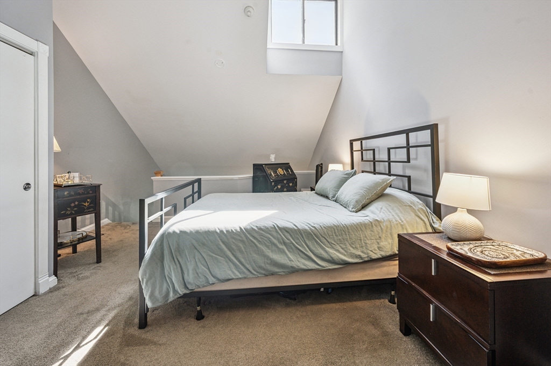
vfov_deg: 81.1
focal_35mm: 14
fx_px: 214
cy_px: 183
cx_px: 276
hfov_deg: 104.3
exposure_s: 1/15
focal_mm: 14
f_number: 8
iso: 800
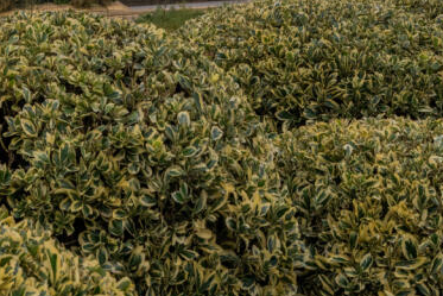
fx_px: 1182
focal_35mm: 96
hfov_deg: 20.9
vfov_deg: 13.7
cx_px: 75
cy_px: -99
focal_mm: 35
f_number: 13
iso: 800
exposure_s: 1/2
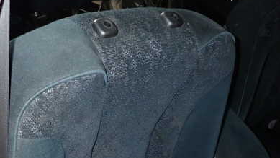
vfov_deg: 27.6
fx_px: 312
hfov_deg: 47.4
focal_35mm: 42
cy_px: 134
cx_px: 89
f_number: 5.6
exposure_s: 1/30
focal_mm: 4.5
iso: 800
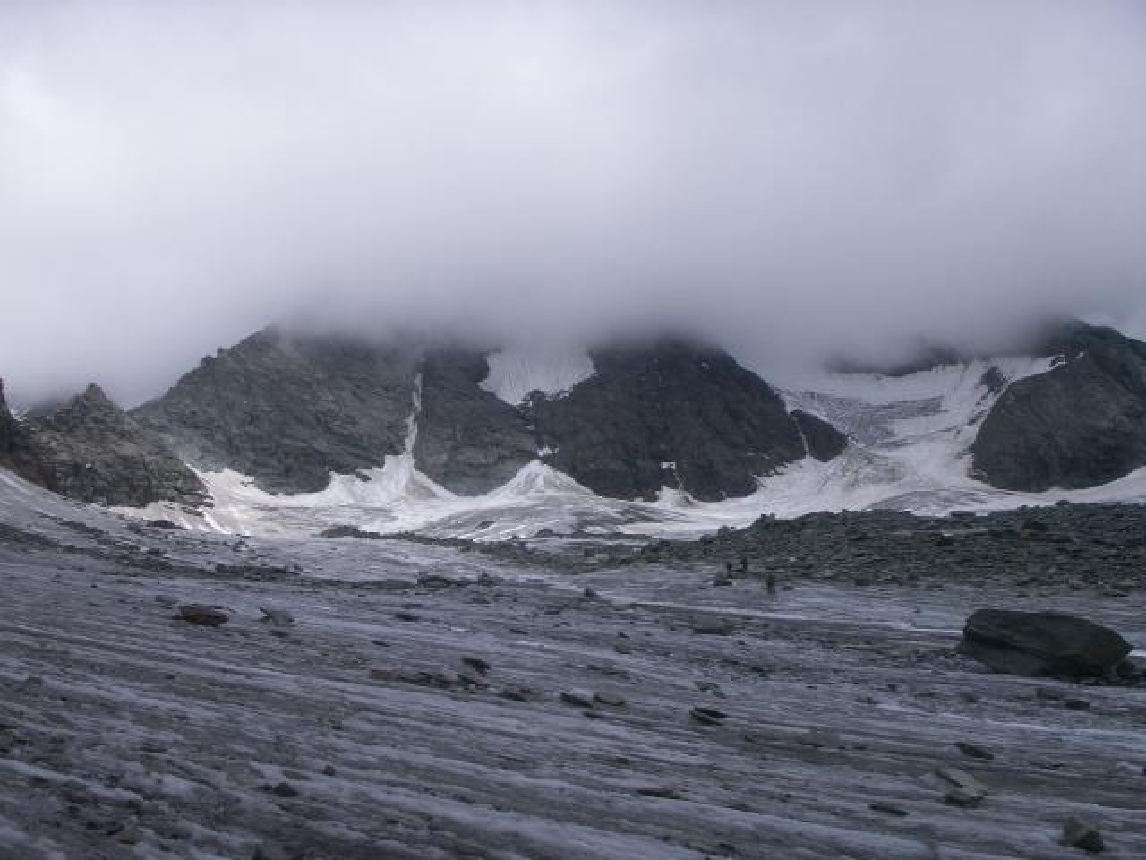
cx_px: 573
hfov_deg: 50.1
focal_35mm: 37
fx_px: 1225
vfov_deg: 38.7
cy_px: 430
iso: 50
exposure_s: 1/400
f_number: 7.1
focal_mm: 7.7
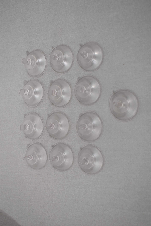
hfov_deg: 26.5
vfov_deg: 38.9
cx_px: 76
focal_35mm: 51
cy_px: 113
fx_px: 321
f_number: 5.6
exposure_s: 1/125
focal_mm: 34
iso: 360
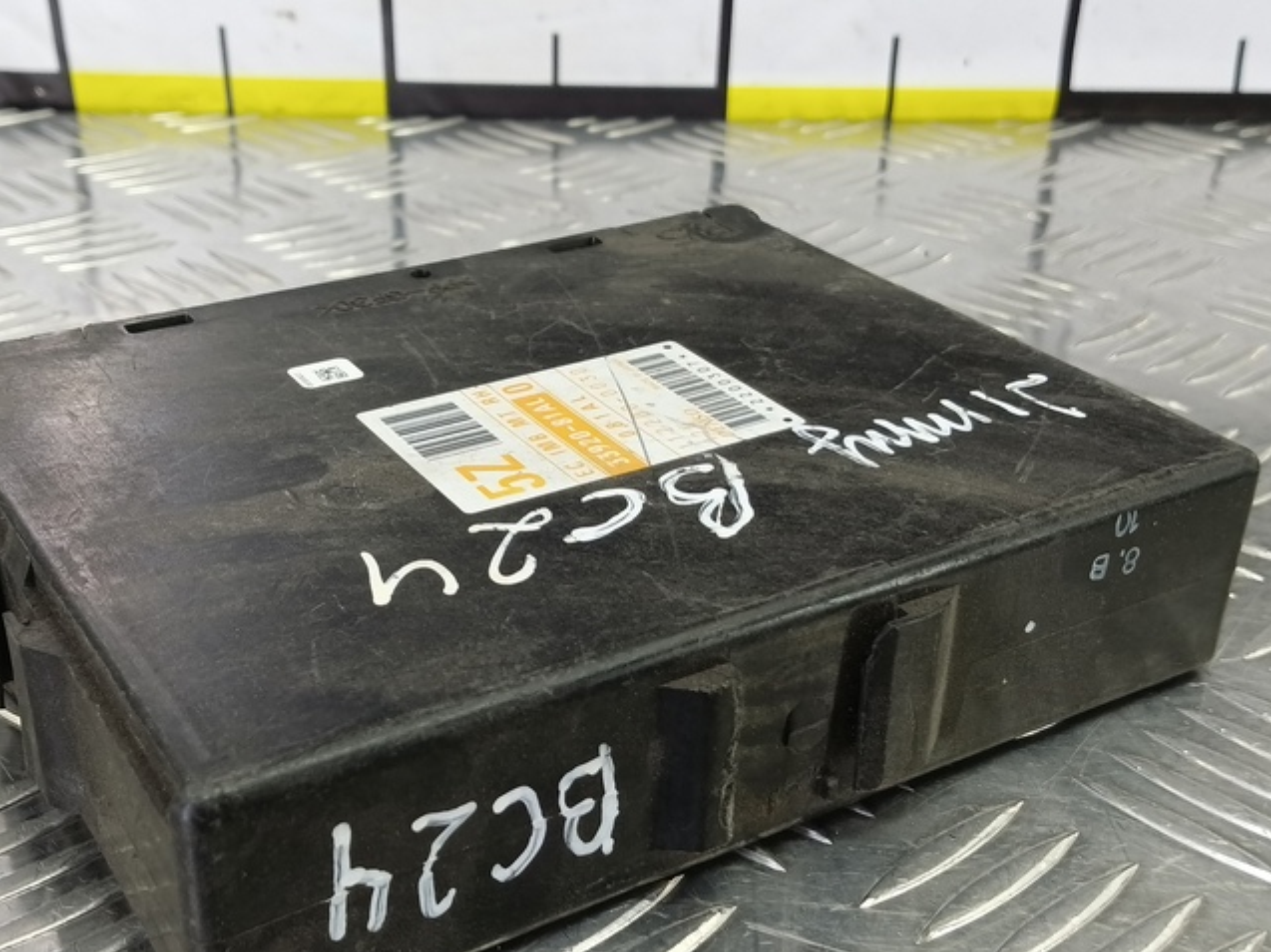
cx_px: 541
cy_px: 559
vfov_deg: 38.5
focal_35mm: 37
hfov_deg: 50.0
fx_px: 1358
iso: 187
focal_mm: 4.11
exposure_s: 1/50
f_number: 1.6
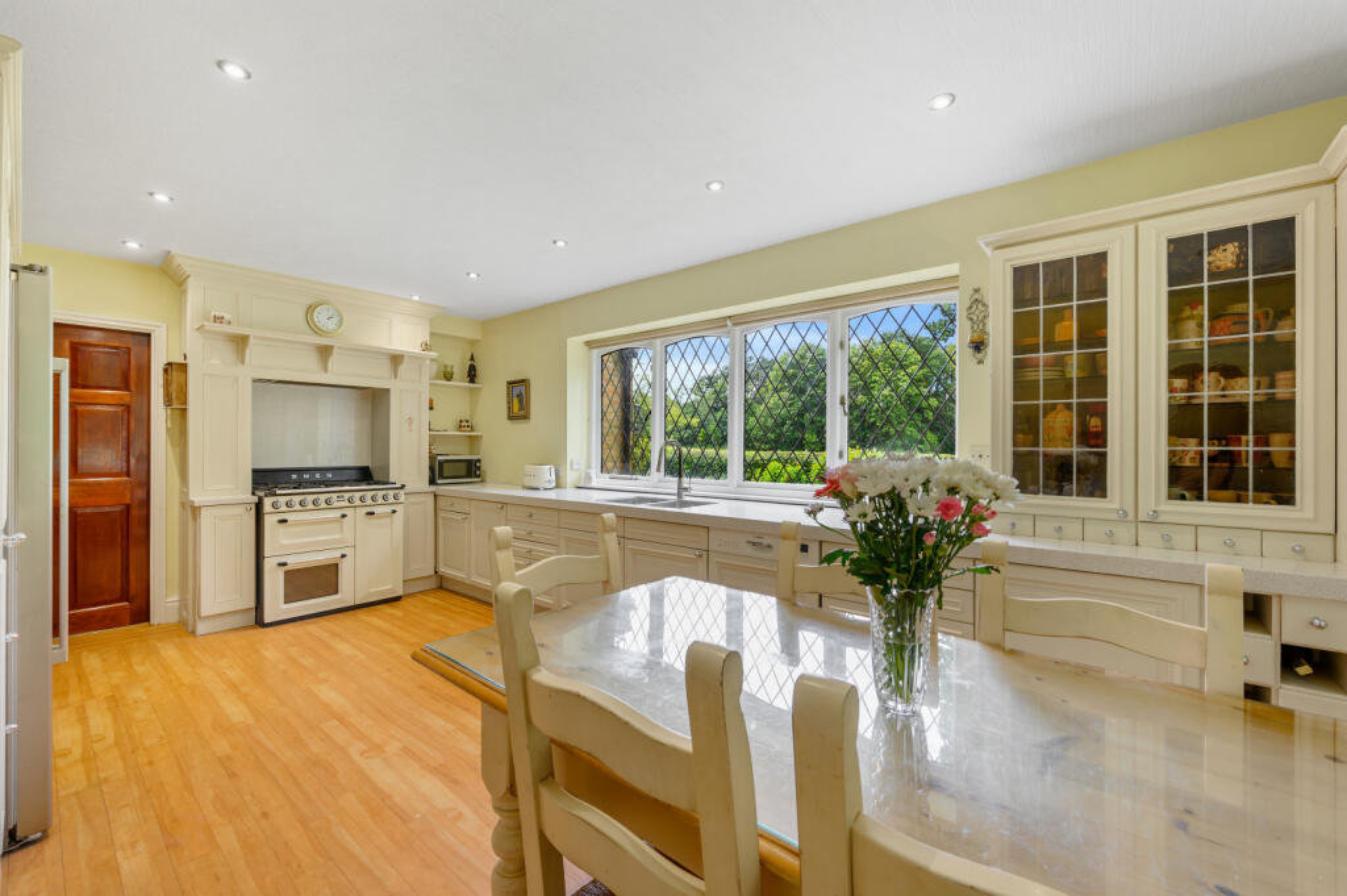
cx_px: 674
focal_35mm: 14
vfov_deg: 81.1
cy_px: 448
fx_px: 523
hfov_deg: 104.3
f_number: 10
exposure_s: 1/8
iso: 100
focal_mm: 14
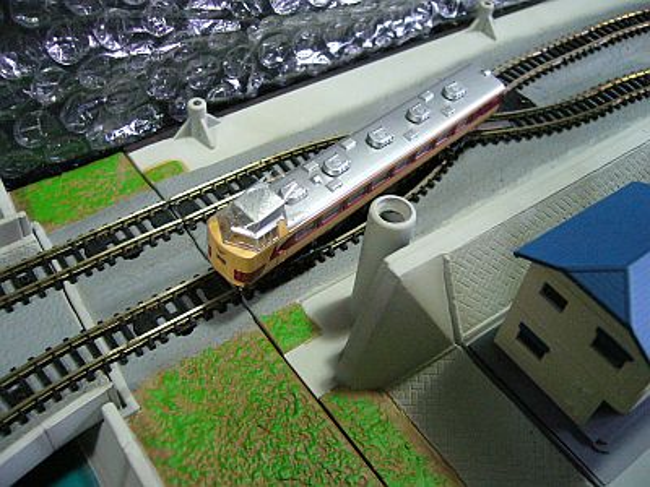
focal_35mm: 35
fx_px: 657
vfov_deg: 40.7
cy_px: 244
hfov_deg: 52.6
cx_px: 325
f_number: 2.8
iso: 400
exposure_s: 1/50
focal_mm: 5.8
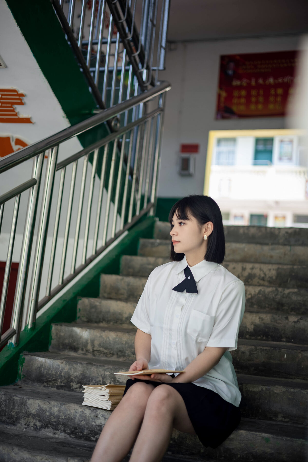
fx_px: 642
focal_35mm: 50
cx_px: 154
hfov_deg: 27.0
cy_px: 231
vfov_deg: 39.6
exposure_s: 1/320
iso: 100
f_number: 1.8
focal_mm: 50
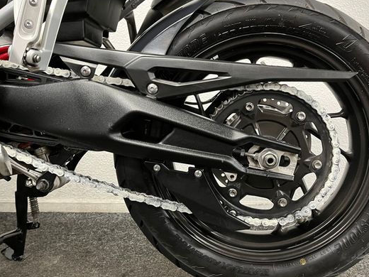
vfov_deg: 44.2
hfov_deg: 56.6
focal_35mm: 32
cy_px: 141
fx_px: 341
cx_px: 209
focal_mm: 5.1
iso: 400
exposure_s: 1/33
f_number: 1.6
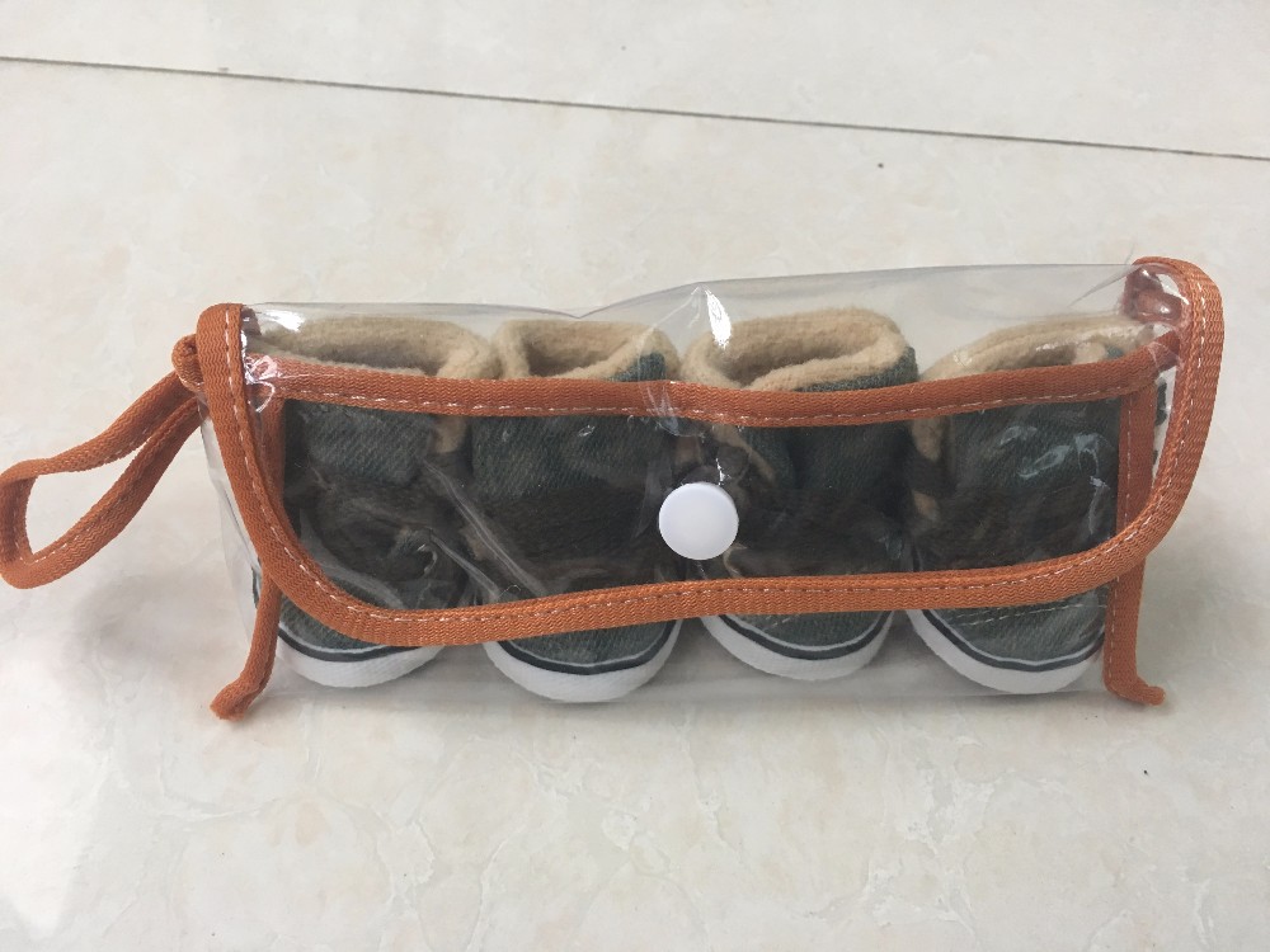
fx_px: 1064
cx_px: 635
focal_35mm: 29
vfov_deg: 48.2
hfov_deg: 61.7
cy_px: 476
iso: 125
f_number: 2.2
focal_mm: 4.15
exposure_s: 1/33
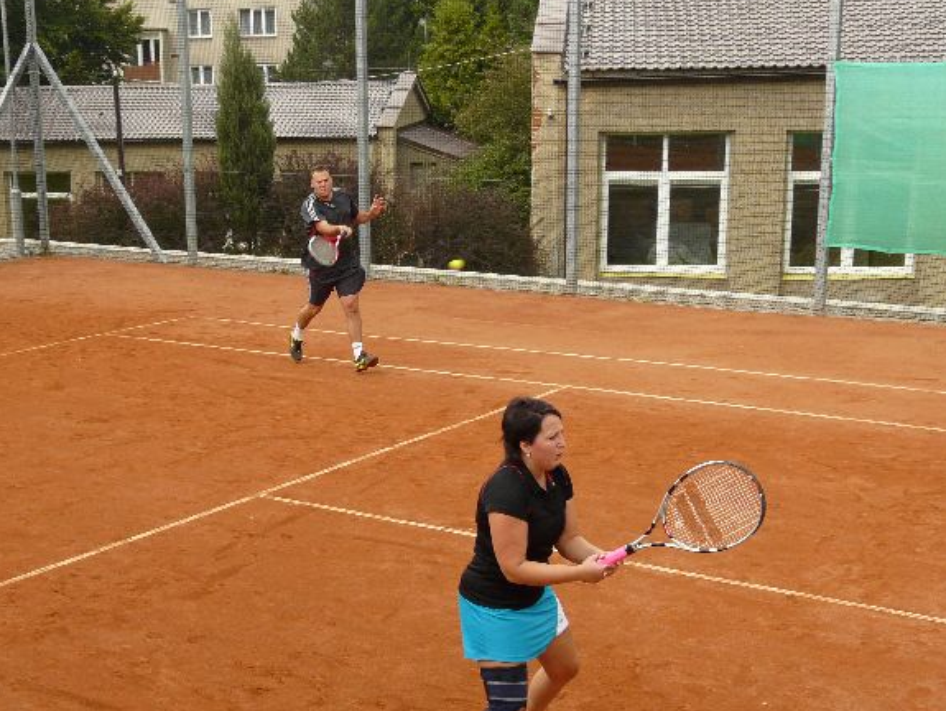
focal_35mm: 57
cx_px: 336
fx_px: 1559
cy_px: 441
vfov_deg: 25.6
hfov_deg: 33.5
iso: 125
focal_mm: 6.7
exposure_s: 1/160
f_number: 4
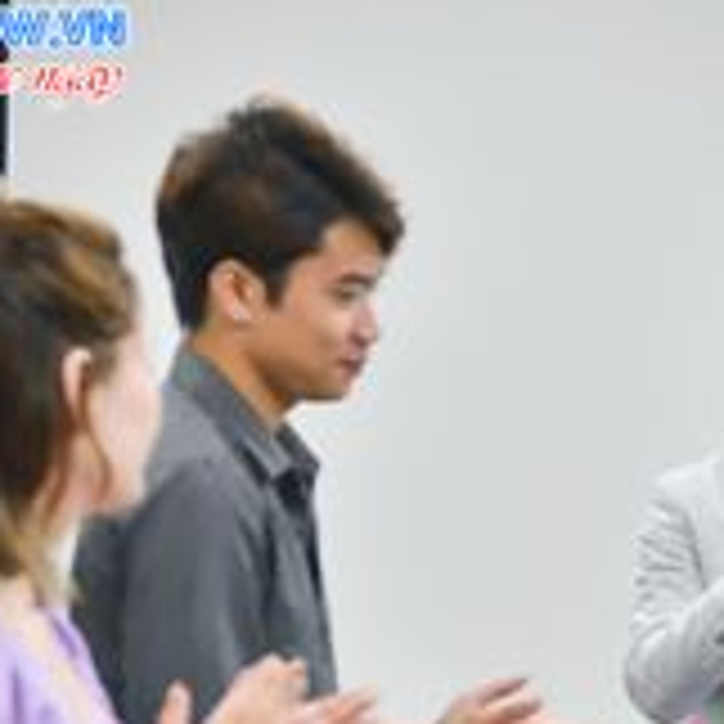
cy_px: 715
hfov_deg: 12.8
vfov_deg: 13.0
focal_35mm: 133
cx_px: 863
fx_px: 3147
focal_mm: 42
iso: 2500
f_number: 2.8
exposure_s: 1/750
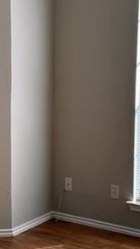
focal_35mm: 56
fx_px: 369
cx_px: -3
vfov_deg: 37.2
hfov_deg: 20.7
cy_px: 134
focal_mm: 6.76
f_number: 1.78
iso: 100
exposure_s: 1/555
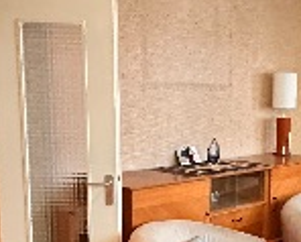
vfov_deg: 25.6
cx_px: 252
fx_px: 527
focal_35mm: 59
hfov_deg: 30.9
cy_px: 175
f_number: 2.2
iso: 1250
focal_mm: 2.22
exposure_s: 1/50
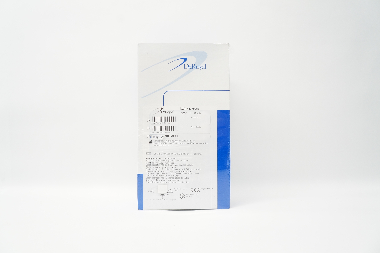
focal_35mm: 27
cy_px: 126
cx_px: 190
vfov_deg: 47.8
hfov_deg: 67.4
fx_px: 285
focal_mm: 18
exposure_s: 1/40
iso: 800
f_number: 7.1
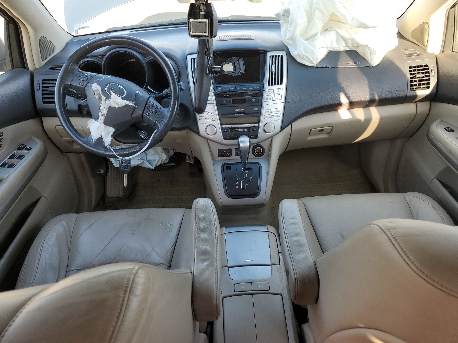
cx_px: 229
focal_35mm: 26
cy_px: 172
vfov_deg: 53.1
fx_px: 344
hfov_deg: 67.3
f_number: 1.5
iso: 50
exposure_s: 1/143
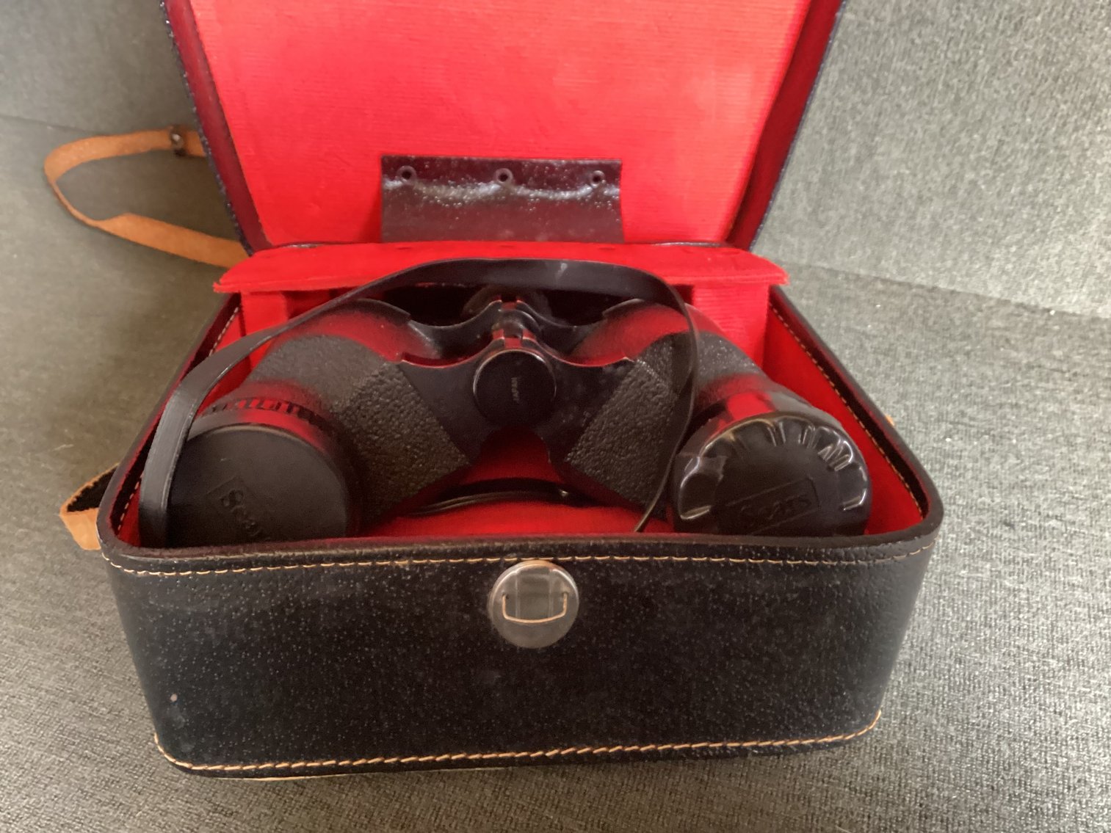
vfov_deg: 45.4
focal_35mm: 31
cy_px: 416
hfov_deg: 58.3
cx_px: 556
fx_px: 995
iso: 400
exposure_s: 1/33
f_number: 2.4
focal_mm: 3.3
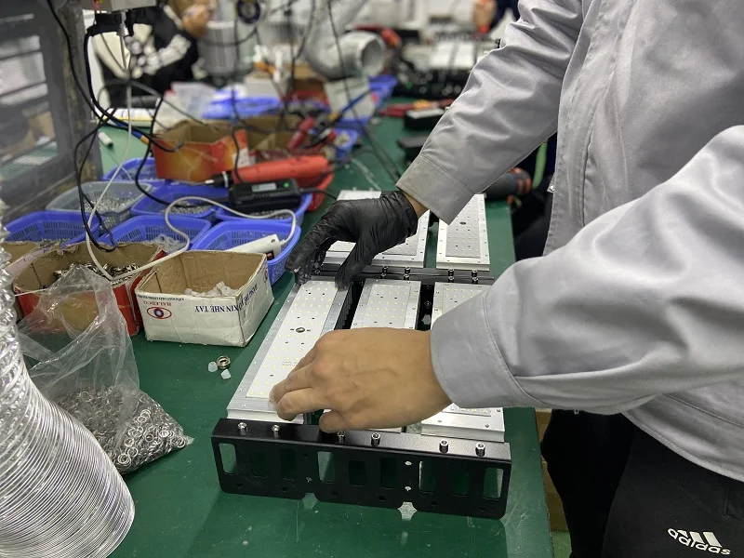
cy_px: 279
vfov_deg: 53.1
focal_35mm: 26
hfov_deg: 67.3
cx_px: 372
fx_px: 559
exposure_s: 1/50
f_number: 1.8
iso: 160
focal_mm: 4.25
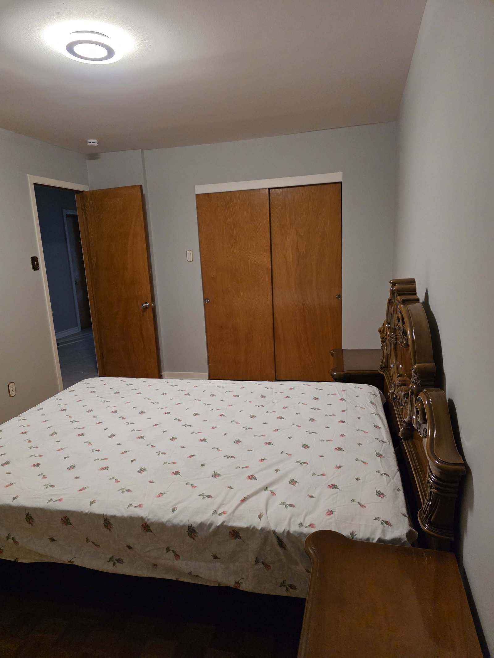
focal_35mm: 23
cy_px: 329
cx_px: 247
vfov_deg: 73.9
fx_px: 438
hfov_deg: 58.9
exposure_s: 1/120
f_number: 1.7
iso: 500
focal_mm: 6.3
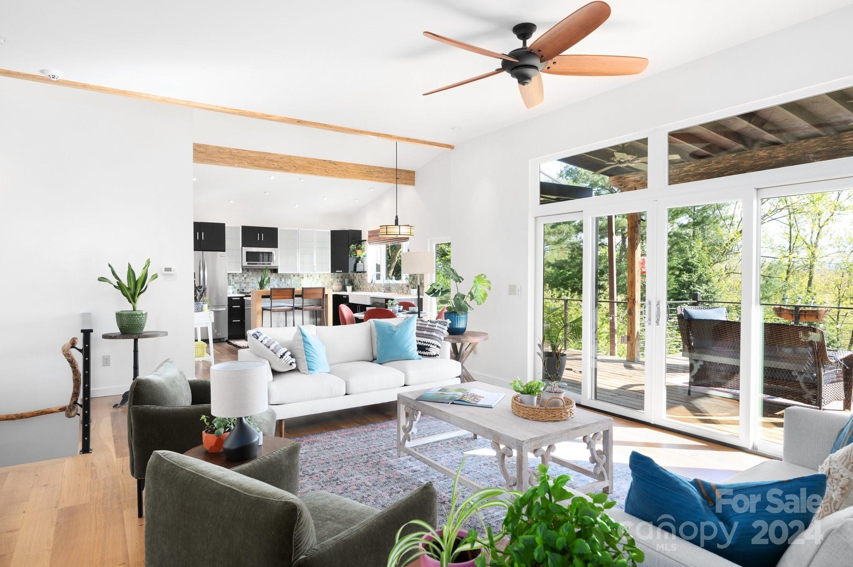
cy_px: 284
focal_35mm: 20
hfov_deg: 82.6
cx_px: 426
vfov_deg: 60.6
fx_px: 485
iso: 200
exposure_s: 1/80
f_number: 8
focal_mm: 20.5
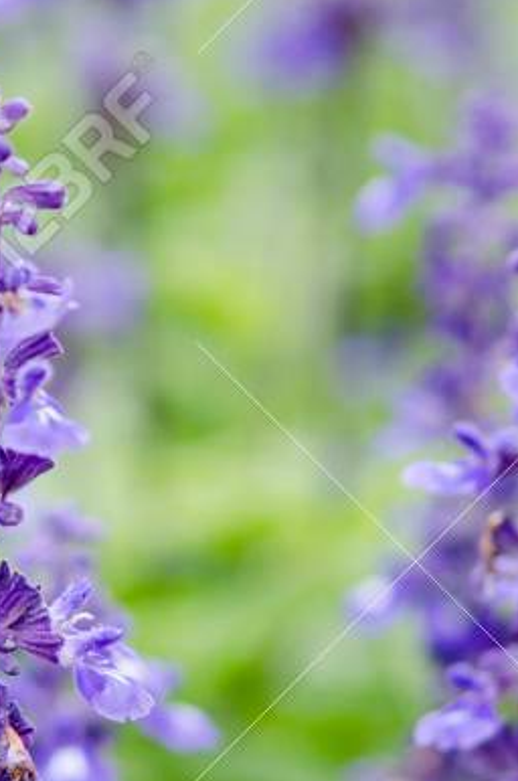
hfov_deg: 6.7
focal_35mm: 202
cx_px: -31
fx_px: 4375
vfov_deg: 10.2
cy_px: 562
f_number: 2.8
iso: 125
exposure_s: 1/500
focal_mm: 40
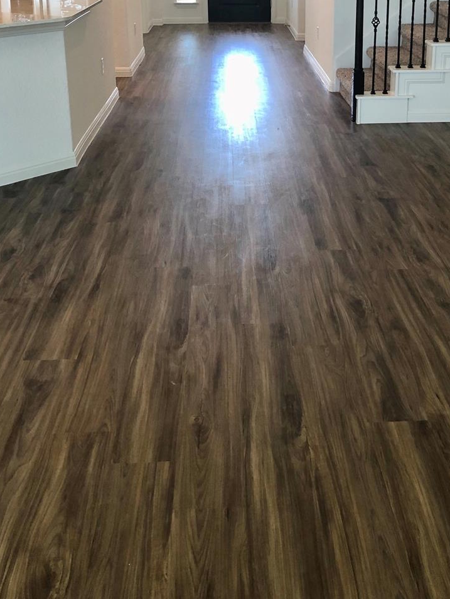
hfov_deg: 32.1
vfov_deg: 40.5
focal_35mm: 45
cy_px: 128
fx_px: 780
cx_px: 264
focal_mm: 4
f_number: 1.8
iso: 40
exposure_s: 1/30
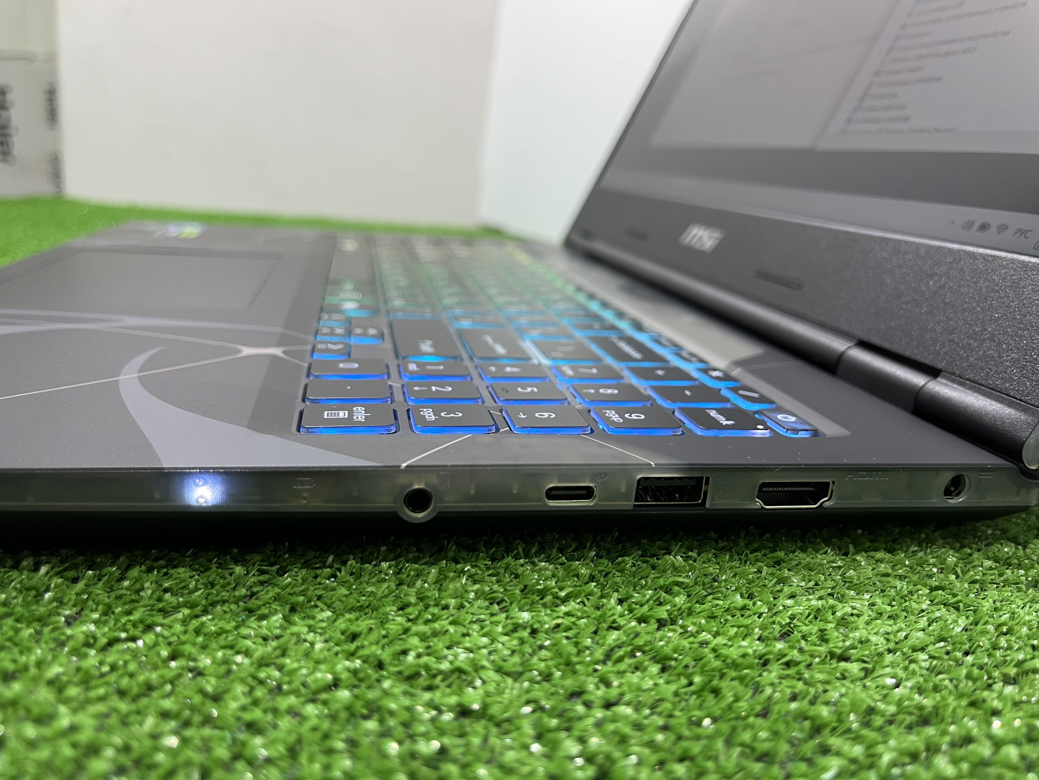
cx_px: 520
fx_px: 780
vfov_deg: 53.1
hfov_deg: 67.3
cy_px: 390
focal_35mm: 26
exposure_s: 1/50
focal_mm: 5.1
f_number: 1.6
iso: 80
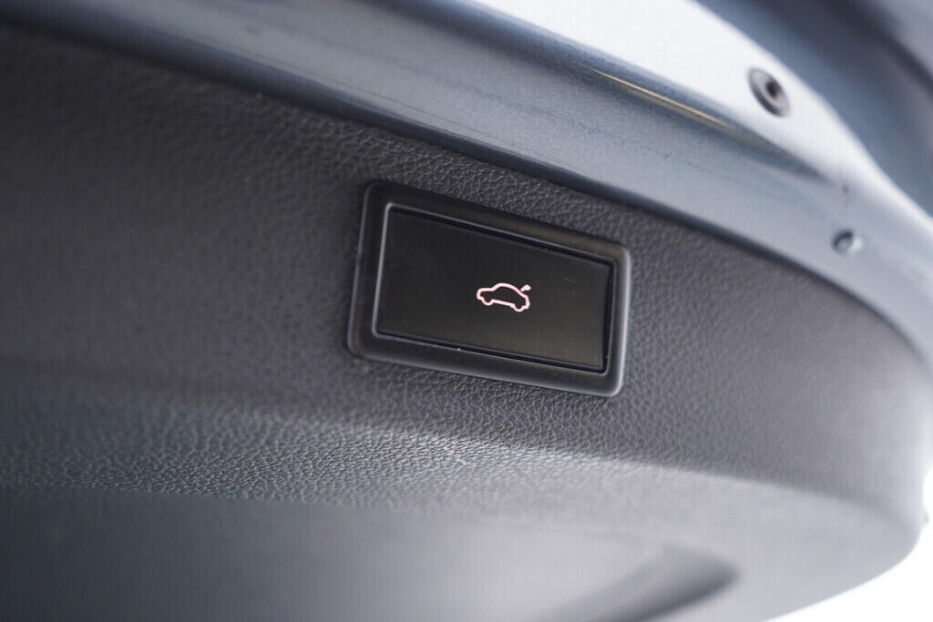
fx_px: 933
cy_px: 311
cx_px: 466
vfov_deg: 36.9
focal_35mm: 36
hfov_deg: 53.1
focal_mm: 24
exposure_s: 1/40
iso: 400
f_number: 2.8
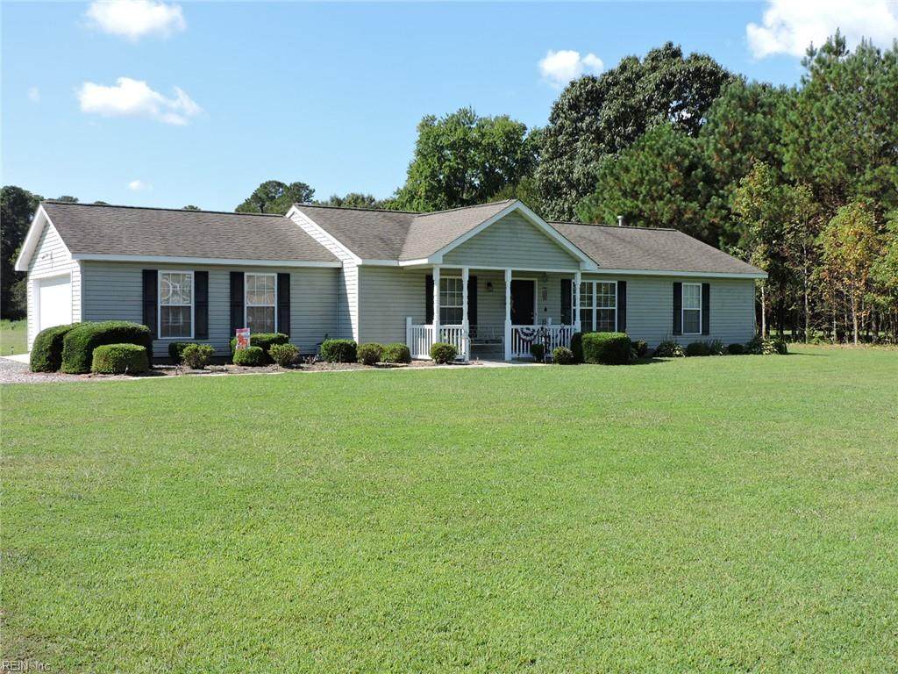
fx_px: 1038
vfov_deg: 36.0
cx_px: 449
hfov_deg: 46.8
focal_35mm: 40
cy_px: 337
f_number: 3.3
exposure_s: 1/800
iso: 100
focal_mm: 7.1
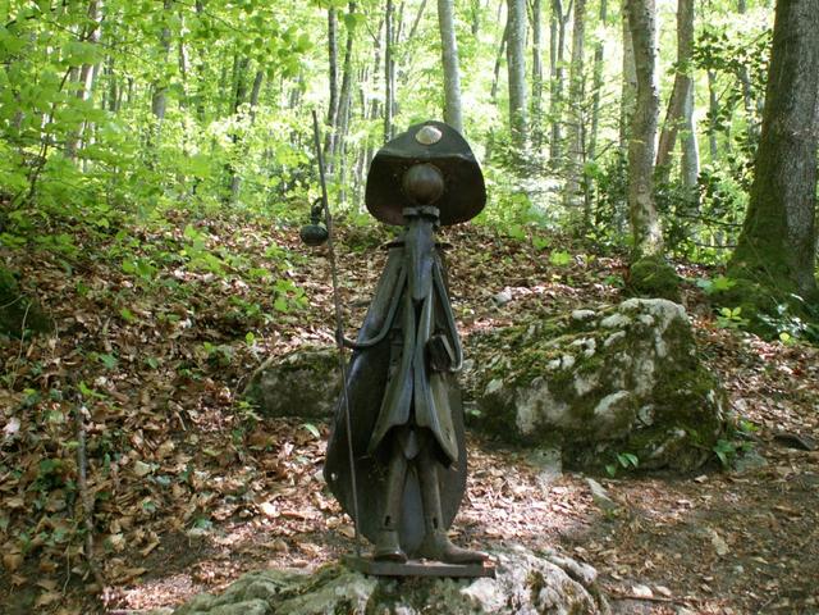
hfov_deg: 43.9
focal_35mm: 43
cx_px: 410
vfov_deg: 33.6
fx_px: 1017
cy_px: 308
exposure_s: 1/40
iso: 80
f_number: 2.8
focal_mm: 7.22
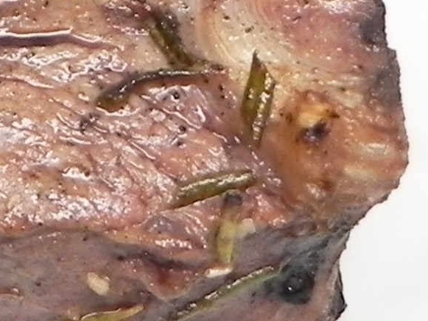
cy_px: 2
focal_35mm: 182
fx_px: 2251
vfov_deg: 8.1
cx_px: -723
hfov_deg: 9.3
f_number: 2.8
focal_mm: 5.2
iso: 160
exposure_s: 1/42.5
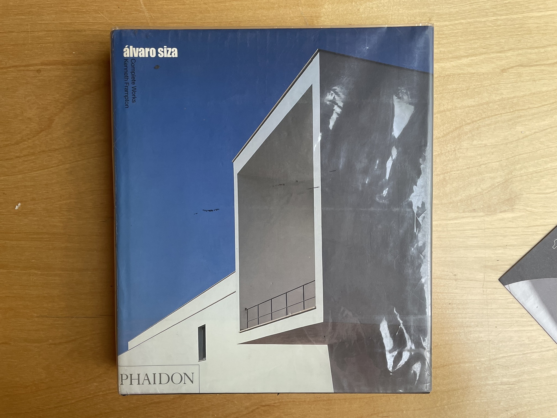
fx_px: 418
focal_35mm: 26
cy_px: 209
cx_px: 278
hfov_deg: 67.3
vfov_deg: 53.1
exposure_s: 1/121
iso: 100
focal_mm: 4.2
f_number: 1.6
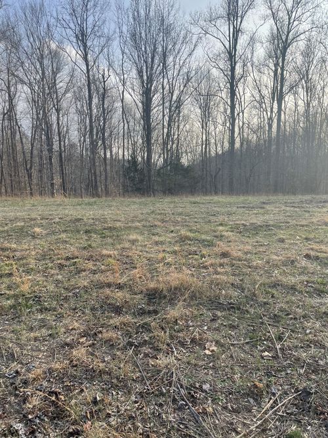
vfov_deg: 67.3
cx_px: 164
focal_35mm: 26
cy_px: 219
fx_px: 329
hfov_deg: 53.0
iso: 32
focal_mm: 4.2
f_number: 1.6
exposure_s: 1/1350
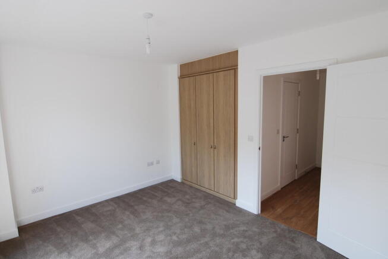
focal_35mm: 20
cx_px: 194
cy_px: 130
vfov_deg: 63.4
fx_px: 210
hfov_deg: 85.4
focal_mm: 13
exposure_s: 1/125
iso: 200
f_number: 5.6
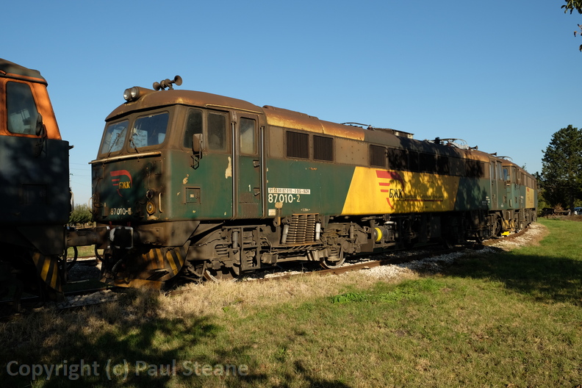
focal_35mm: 29
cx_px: 291
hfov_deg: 63.7
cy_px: 194
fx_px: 469
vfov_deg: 45.0
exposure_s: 1/350
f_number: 6.4
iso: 200
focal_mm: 19.6
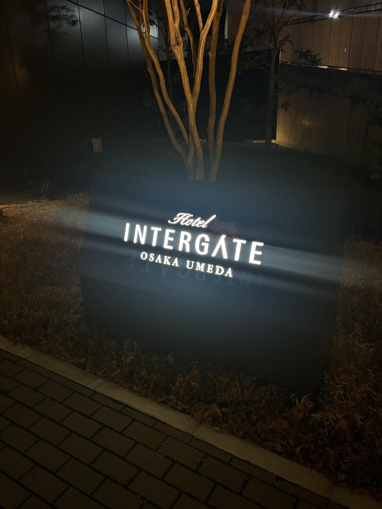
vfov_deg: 67.3
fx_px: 383
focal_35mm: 26
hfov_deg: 53.1
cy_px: 254
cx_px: 191
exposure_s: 1/40
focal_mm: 5.96
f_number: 1.6
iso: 400
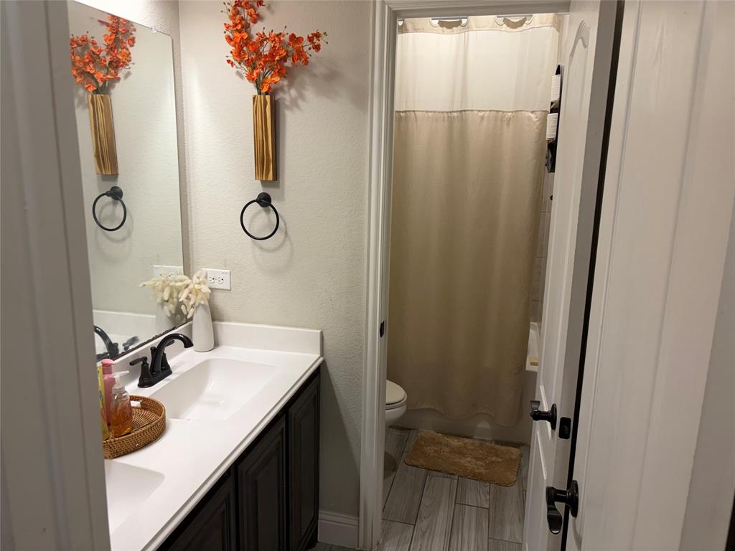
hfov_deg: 67.3
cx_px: 368
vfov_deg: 53.1
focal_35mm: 26
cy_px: 276
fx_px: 552
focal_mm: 5.96
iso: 100
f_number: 1.6
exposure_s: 1/120
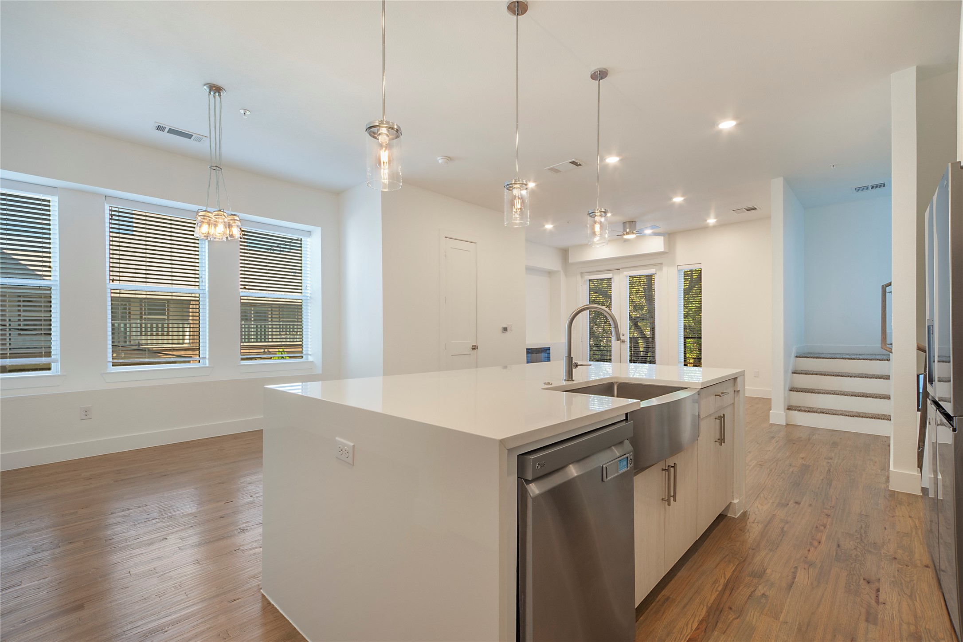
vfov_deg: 77.3
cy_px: 321
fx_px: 401
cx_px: 482
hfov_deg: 100.4
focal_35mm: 15
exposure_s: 1/25
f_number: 11
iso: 100
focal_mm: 10
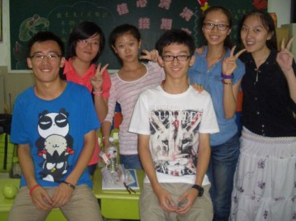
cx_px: 137
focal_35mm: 41
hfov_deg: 45.8
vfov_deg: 35.0
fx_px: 350
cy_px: 95
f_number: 2.6
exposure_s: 1/60
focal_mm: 5.8
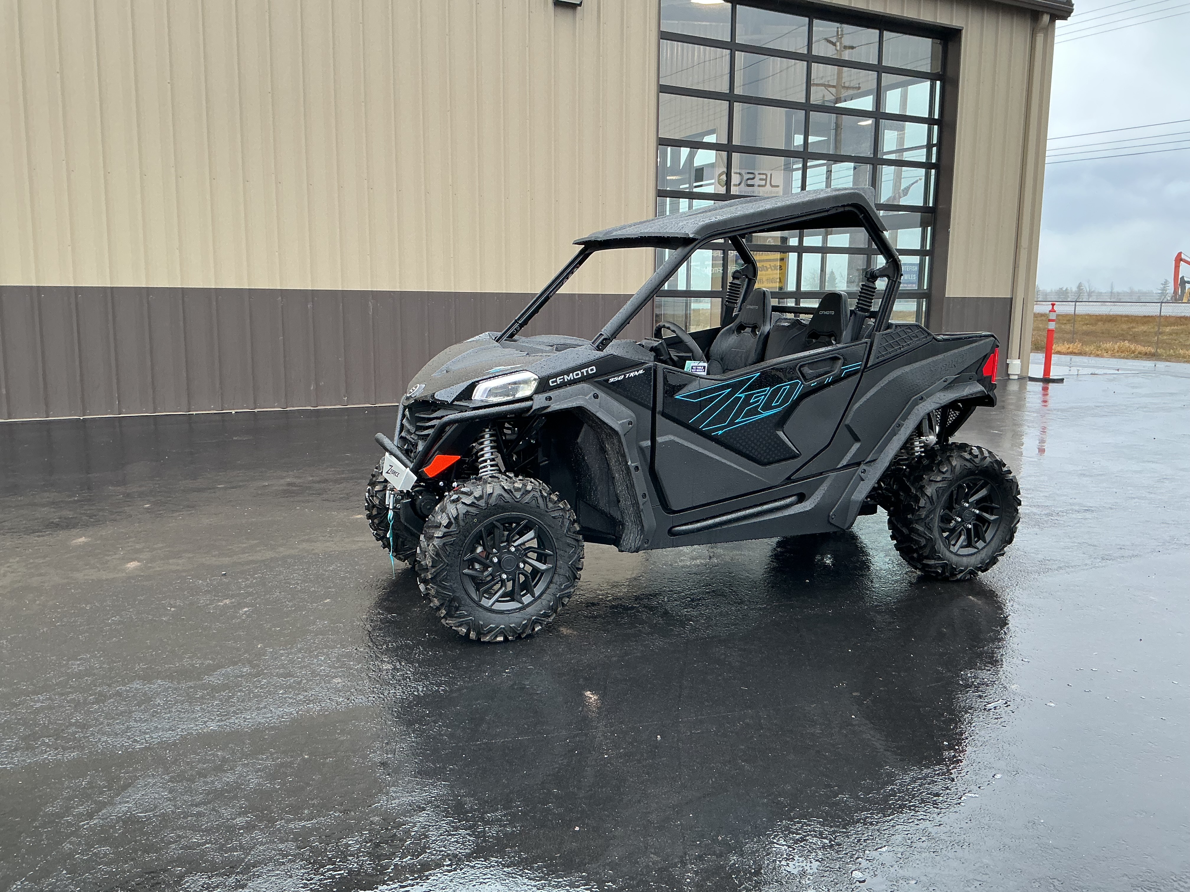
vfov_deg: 48.2
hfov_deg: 61.7
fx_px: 997
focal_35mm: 29
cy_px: 446
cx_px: 595
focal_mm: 3
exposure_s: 1/120
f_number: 1.8
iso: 64
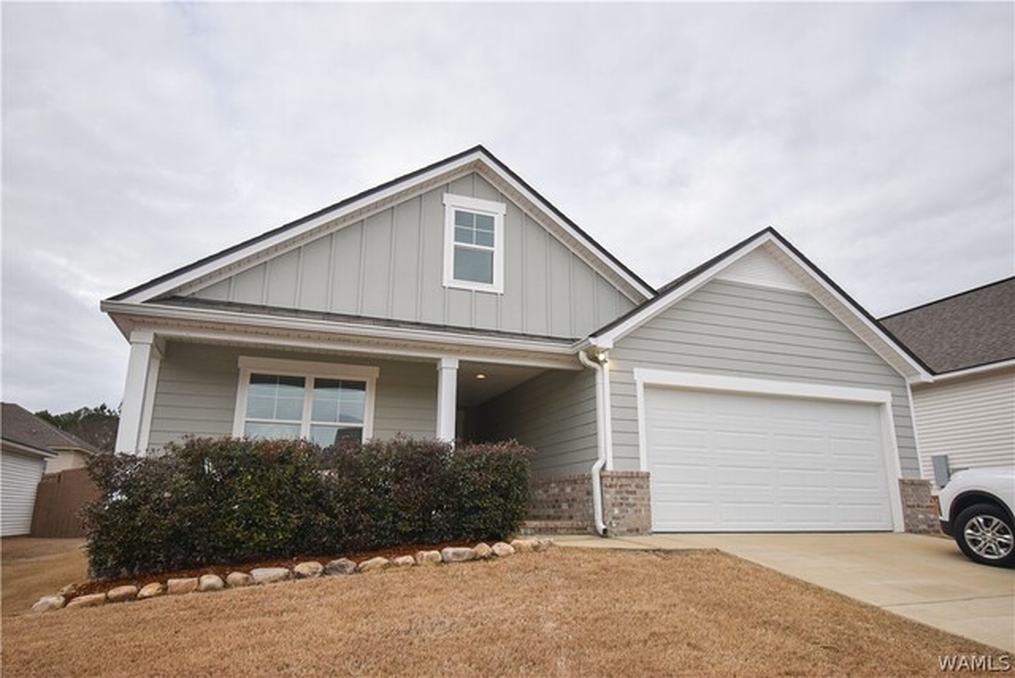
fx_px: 634
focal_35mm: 22
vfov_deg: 56.2
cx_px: 508
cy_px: 339
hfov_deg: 77.3
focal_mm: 15
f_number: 5.6
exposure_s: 1/1250
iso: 400
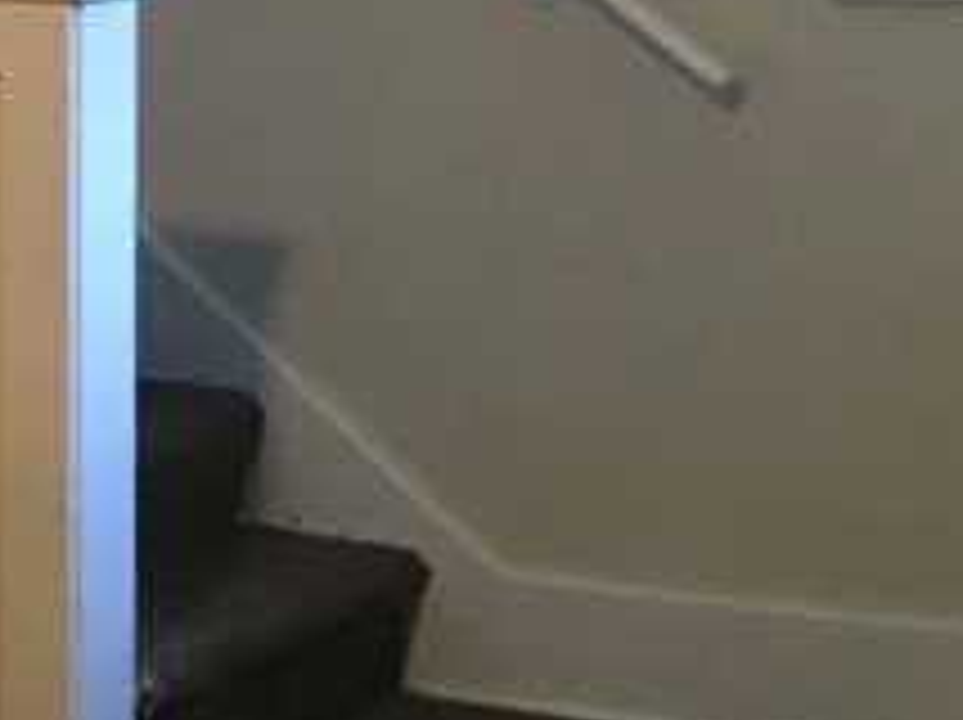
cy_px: 32
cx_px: -958
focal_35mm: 139
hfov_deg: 12.5
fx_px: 3863
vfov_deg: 10.6
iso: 200
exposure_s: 1/15
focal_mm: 4.15
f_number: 2.2
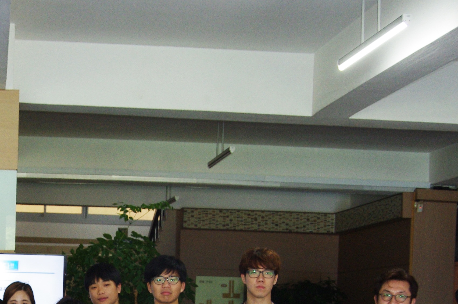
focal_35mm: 78
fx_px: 991
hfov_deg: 25.2
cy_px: 361
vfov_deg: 16.7
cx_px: 39
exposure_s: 1/100
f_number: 4
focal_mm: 21
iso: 800
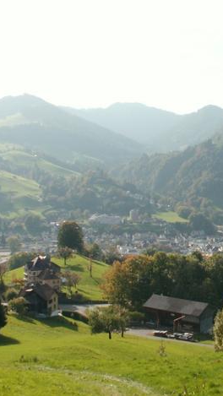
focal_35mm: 52
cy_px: 198
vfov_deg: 39.9
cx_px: 227
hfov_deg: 22.1
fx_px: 546
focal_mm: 5.86
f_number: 3.5
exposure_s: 1/400
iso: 50
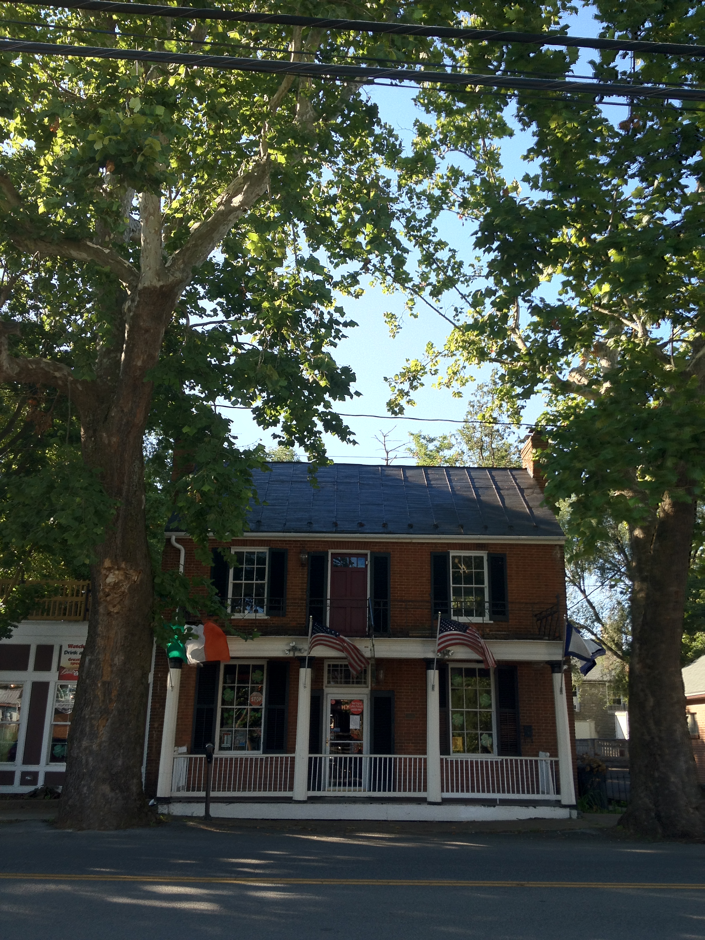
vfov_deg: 52.6
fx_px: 950
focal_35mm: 35
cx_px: 352
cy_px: 470
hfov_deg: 40.7
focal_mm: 4.28
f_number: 2.4
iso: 64
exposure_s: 1/347
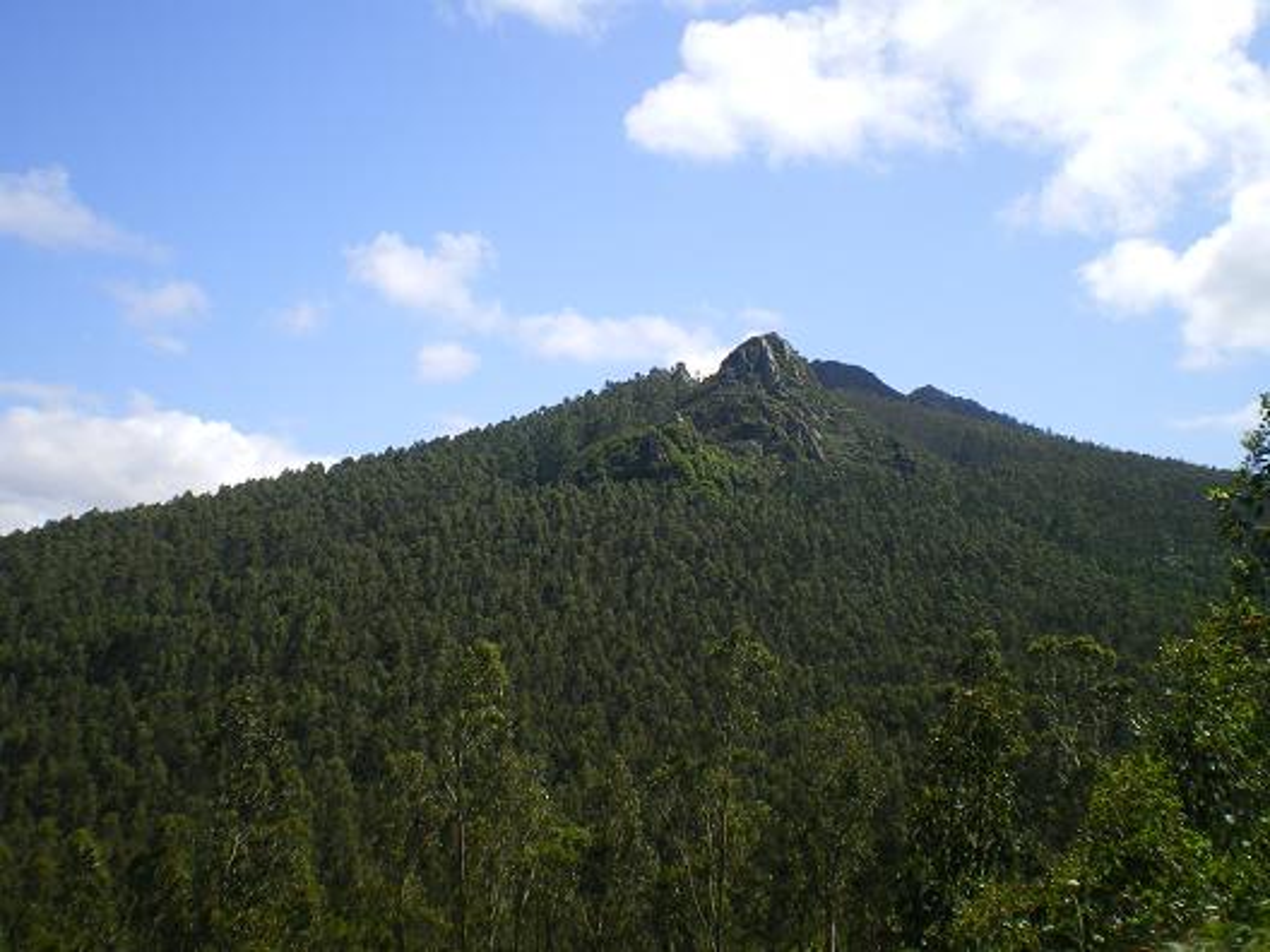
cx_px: 635
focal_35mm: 38
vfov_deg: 37.7
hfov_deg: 49.0
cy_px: 476
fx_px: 1394
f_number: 4.6
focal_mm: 6.3
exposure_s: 1/320
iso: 64
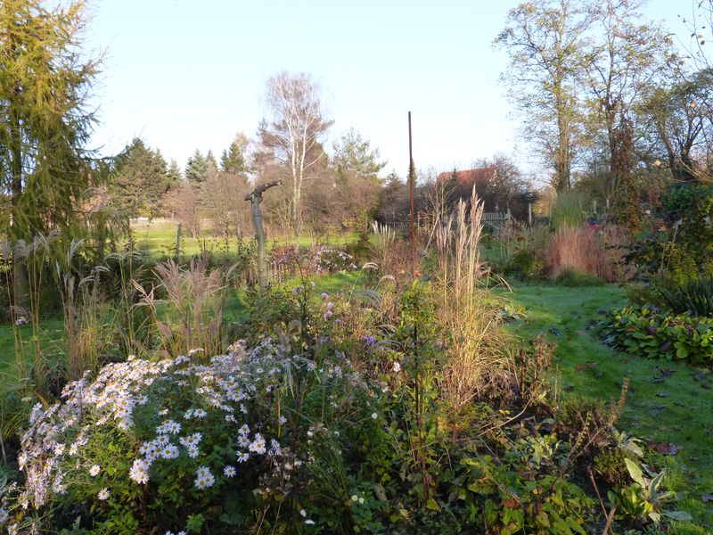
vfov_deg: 46.8
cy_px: 268
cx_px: 356
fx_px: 618
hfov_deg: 60.0
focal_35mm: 30
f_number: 4
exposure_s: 1/200
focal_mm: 5.2
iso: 160
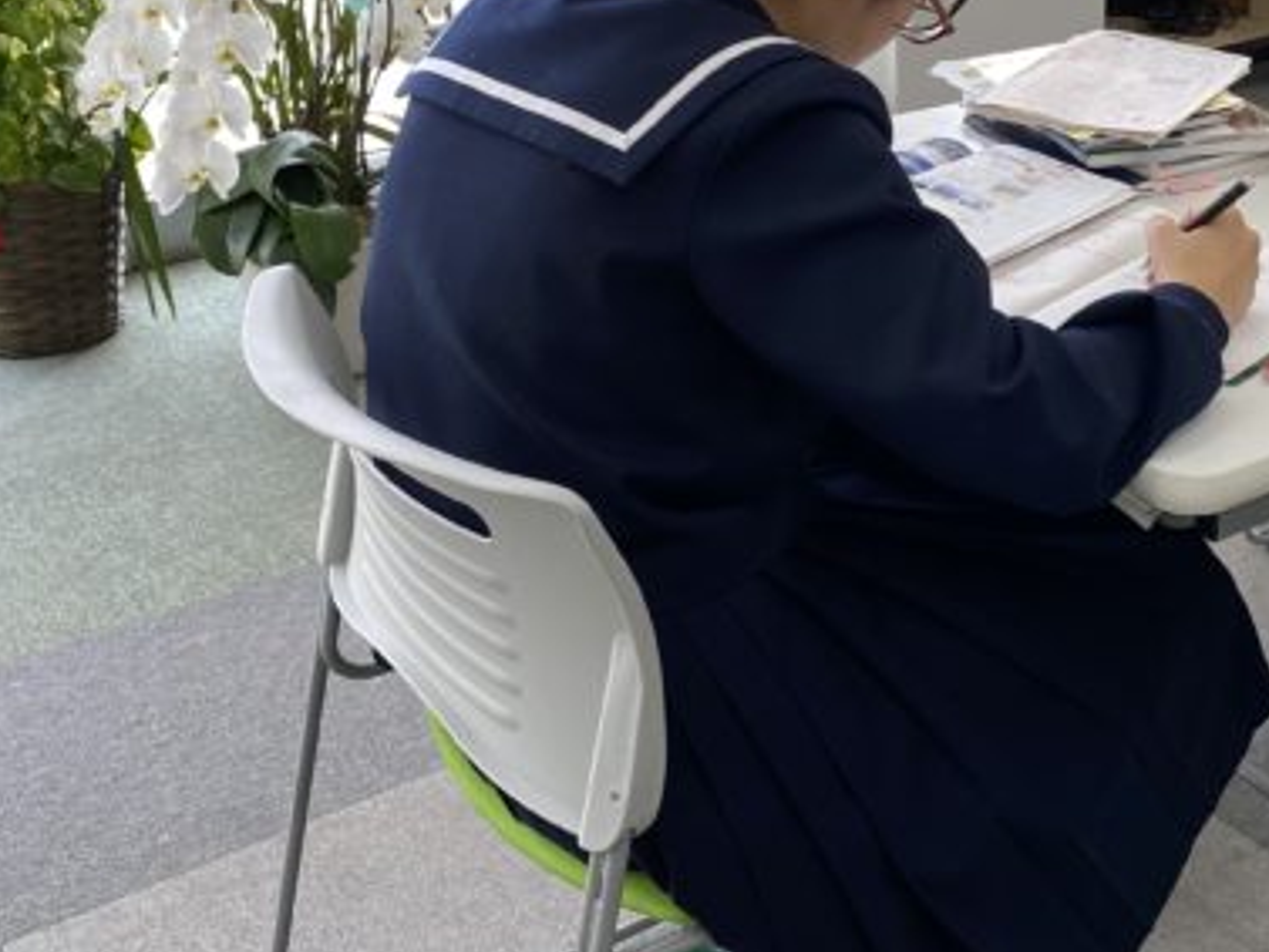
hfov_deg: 34.7
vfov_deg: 27.3
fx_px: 1944
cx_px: 1067
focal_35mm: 53
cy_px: 279
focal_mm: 4.25
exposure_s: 1/120
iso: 50
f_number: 1.8
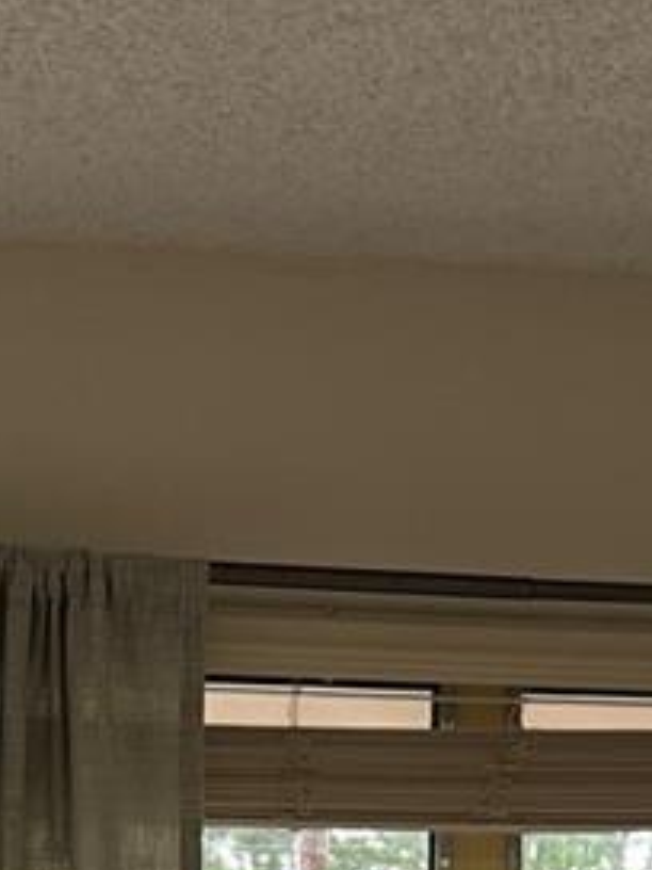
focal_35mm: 147
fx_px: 3692
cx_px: 332
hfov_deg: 10.1
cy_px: 1481
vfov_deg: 12.5
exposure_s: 1/120
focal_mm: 5.7
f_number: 1.5
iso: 80
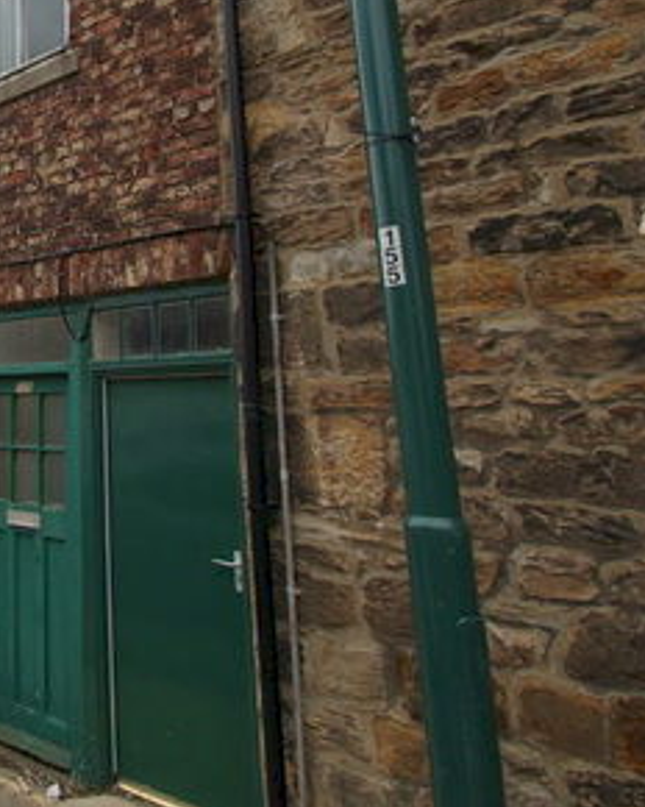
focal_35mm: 34
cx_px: -61
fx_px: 811
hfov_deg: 36.7
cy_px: 207
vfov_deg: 50.8
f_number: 7.1
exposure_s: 1/200
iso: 100
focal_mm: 10
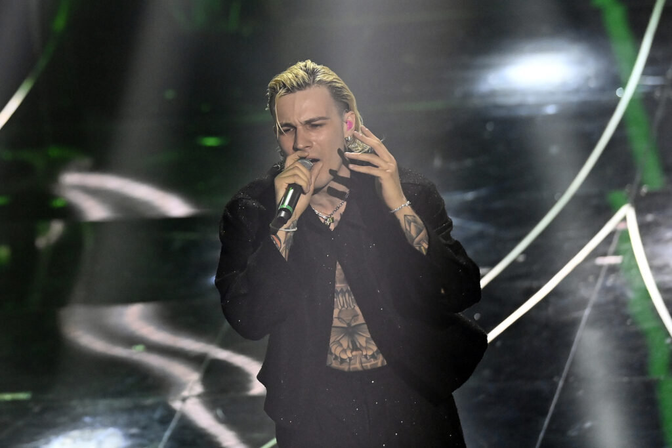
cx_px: 336
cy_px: 224
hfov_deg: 8.2
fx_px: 4667
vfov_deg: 5.5
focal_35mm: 250
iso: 4000
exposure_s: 1/640
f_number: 3.5
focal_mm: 250
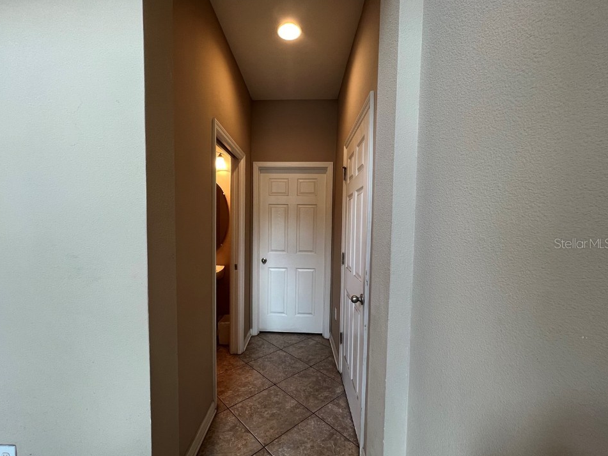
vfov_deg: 85.5
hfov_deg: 102.0
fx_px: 246
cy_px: 243
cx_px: 287
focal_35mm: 14
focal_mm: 1.57
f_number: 1.8
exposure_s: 1/63
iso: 160
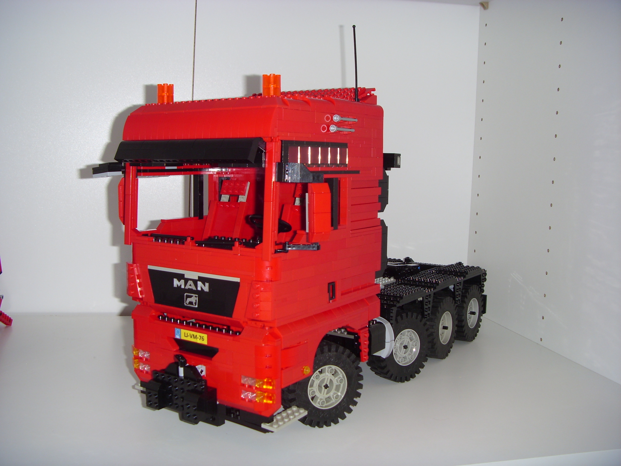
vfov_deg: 45.4
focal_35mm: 31
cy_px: 233
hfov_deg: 58.4
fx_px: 556
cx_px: 310
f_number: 3.5
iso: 50
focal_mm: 6.3
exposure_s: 1/30
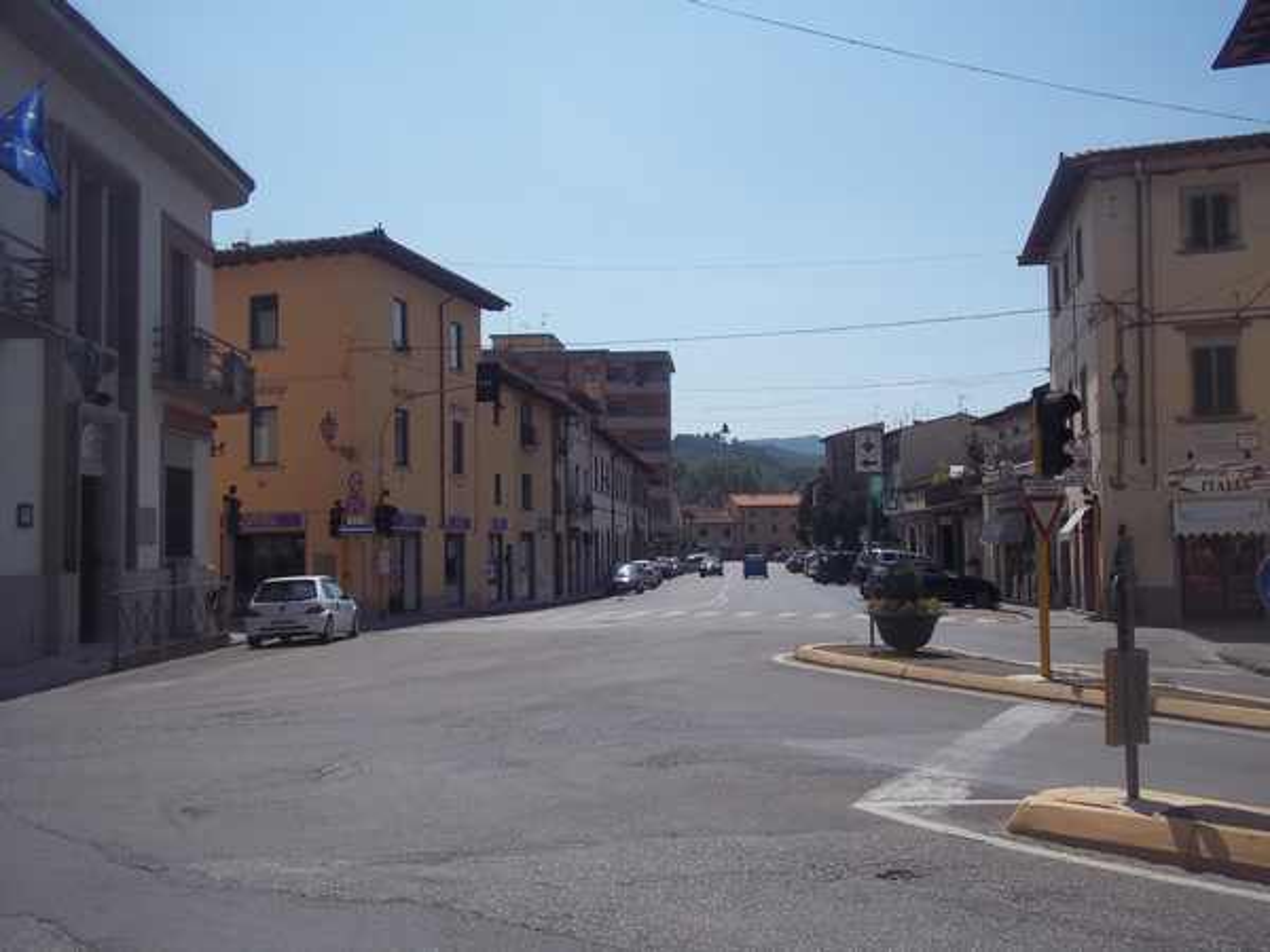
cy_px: 476
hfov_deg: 51.4
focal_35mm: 36
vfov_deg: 39.7
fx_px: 1321
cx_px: 635
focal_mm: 6.5
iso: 80
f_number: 8
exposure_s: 1/400
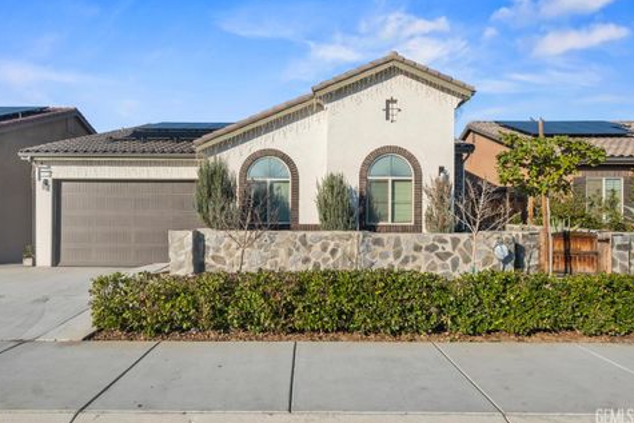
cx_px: 303
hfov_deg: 83.9
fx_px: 352
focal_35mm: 20
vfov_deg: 62.0
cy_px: 217
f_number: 9
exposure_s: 1/90
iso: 250
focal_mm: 12.6
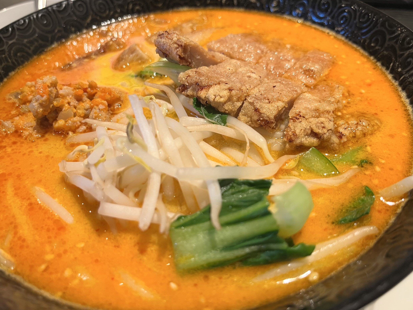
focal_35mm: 27
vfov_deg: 51.4
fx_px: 322
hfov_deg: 65.3
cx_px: 203
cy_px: 155
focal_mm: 5.1
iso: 200
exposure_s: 1/50
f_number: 1.6
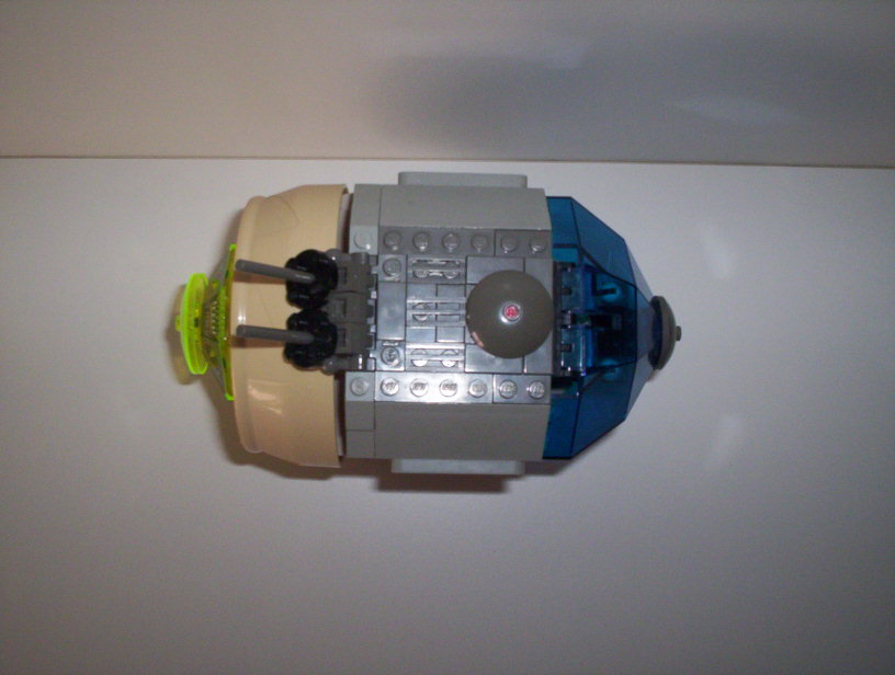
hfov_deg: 48.9
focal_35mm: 38
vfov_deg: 37.9
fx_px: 985
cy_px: 338
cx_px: 448
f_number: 4.5
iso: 140
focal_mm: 4.99
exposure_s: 1/60
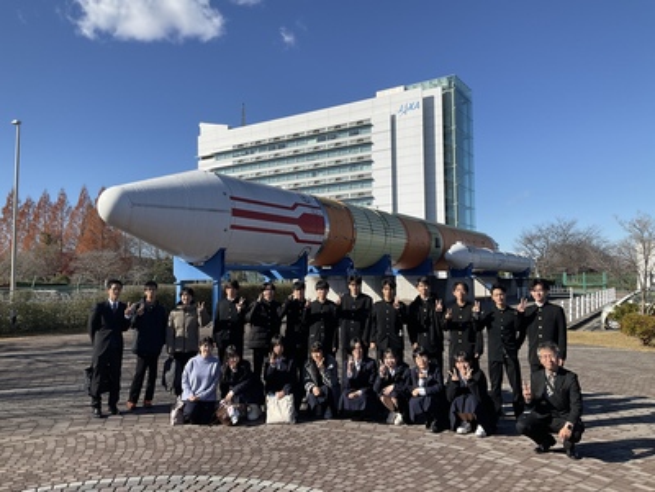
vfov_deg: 48.2
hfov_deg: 61.7
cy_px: 246
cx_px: 328
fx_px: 549
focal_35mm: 29
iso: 16
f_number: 1.8
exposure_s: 1/1912
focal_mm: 3
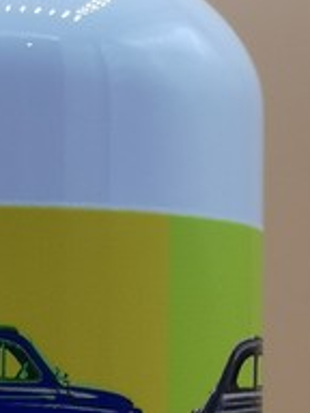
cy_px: 570
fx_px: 1302
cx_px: 58
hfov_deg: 13.5
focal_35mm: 109
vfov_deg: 16.8
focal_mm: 2.35
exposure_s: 1/100
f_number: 2.2
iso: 64
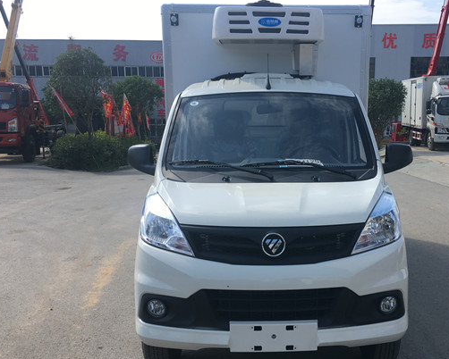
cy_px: 205
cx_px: 277
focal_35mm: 40
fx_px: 532
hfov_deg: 45.4
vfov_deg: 37.3
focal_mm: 4.15
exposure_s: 1/962
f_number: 2.2
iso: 25
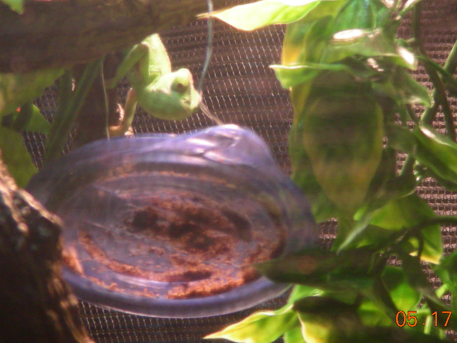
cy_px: 134
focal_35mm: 234
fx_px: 3089
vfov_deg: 6.3
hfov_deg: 8.5
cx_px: 242
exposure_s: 1/6.9
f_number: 3.5
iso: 200
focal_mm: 28.7
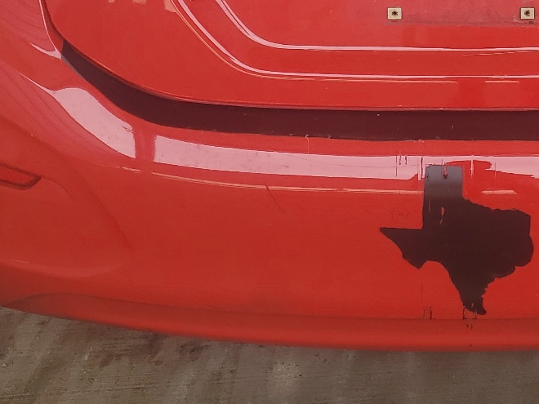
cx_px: 444
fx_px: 981
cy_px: -29
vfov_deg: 22.1
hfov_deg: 29.9
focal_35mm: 63
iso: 50
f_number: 1.5
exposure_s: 1/435
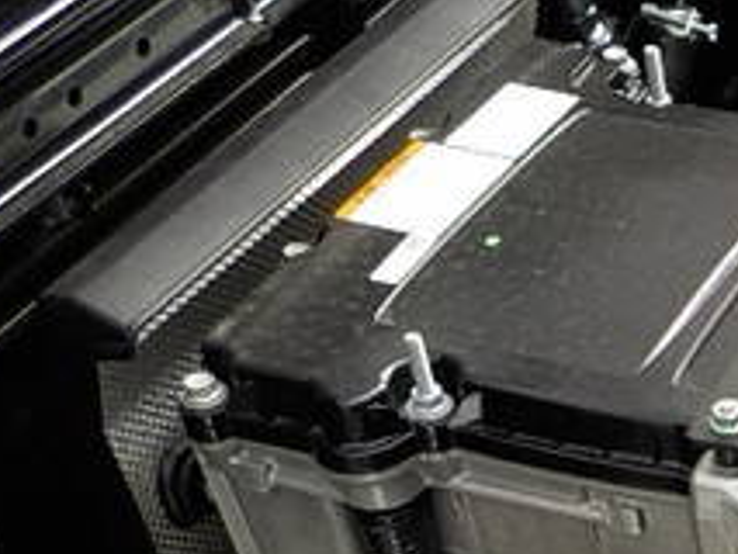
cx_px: 1057
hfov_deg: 19.4
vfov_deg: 15.6
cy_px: 713
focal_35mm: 90
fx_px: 1920
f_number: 3.3
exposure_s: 1/320
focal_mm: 4.1
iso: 125
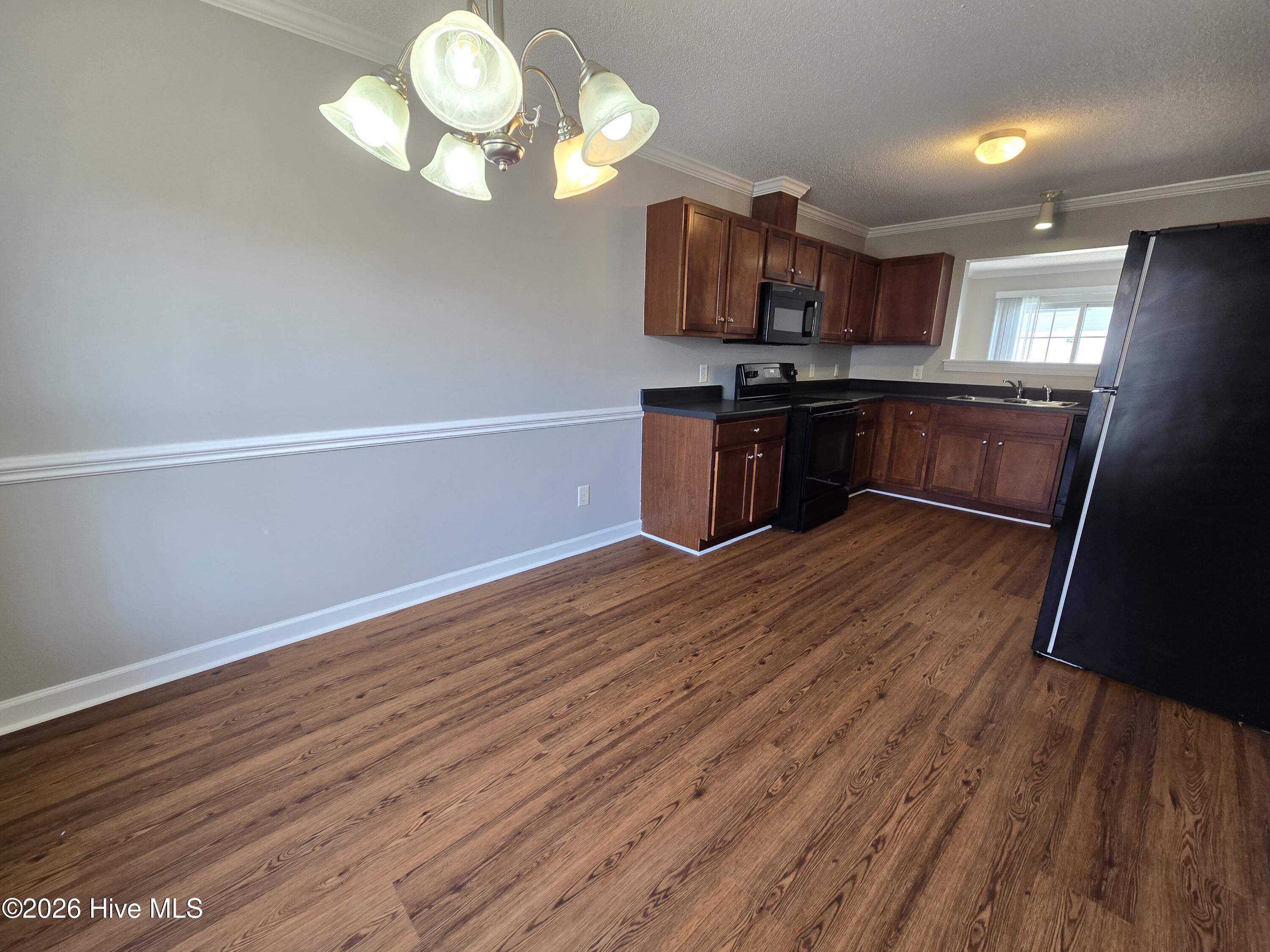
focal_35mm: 13
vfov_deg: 89.9
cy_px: 476
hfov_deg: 106.2
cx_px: 635
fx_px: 477
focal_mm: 2.2
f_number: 2.2
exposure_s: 1/60
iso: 100
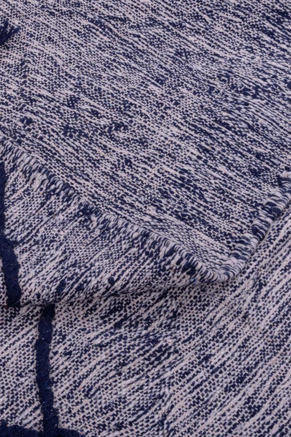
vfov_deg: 27.7
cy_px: 219
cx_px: -35
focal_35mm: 73
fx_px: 885
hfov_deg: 18.0
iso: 160
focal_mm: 48
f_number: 16
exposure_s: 1/160
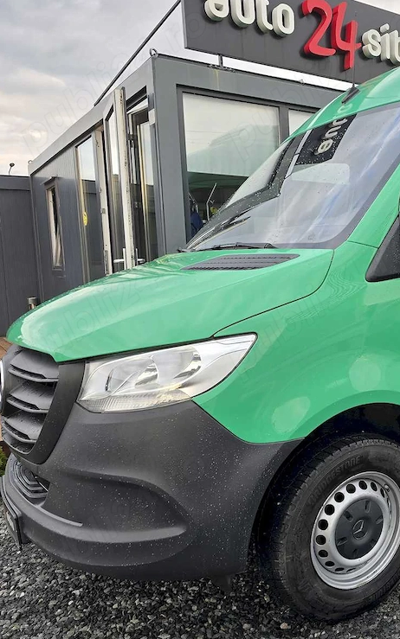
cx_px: 411
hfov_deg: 34.4
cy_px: 316
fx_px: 575
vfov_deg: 58.1
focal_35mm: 33
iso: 32
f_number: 1.7
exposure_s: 1/180
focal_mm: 6.3
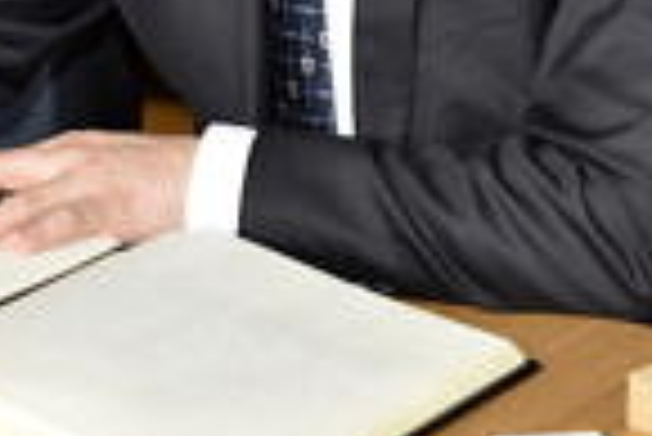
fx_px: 4206
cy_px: -108
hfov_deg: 8.8
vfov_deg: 5.9
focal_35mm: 232
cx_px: 13
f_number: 4.5
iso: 800
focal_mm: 70
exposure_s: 1/80
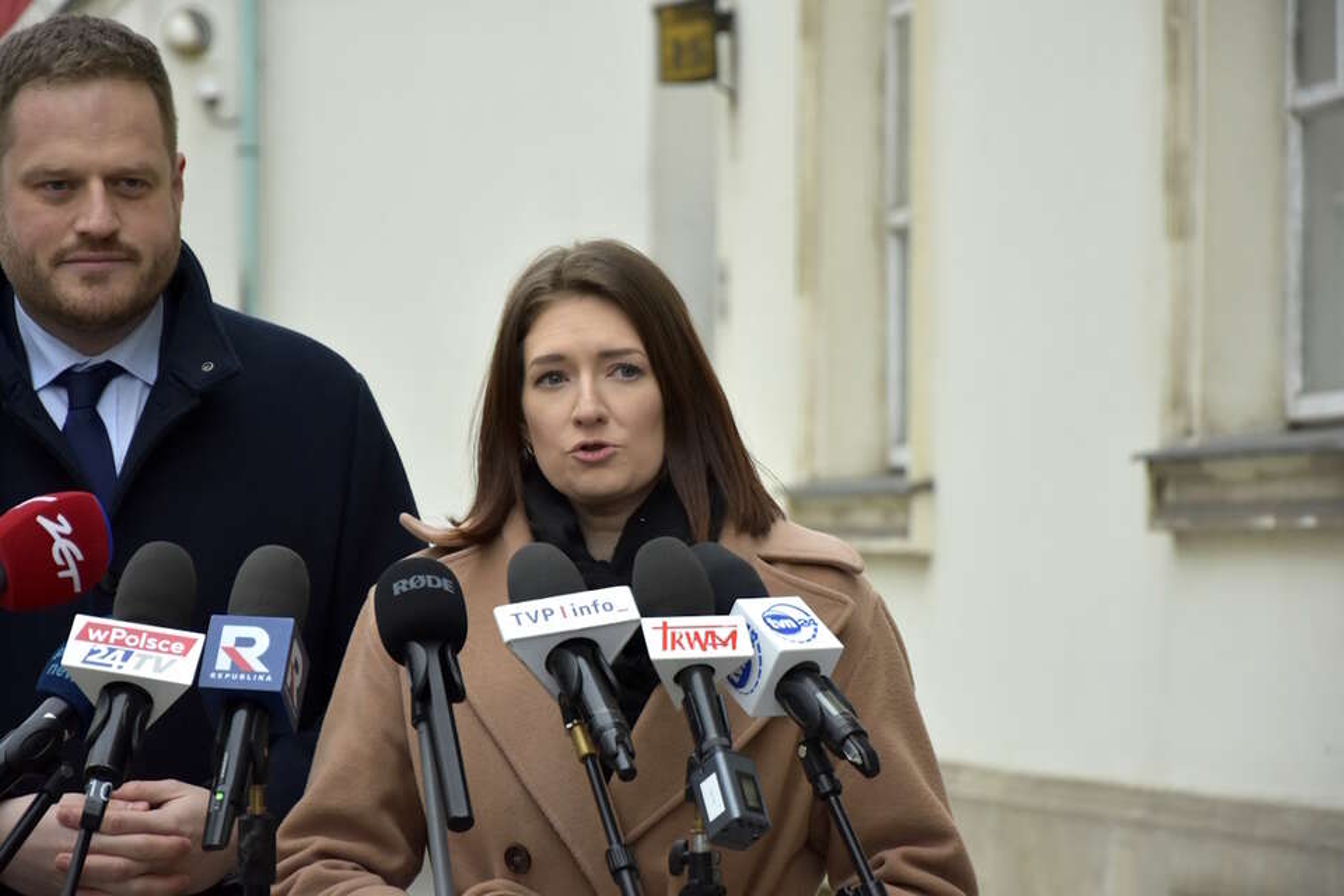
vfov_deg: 8.7
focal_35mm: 158
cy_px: 448
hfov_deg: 13.0
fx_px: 5880
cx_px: 672
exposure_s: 1/400
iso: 800
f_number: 5.6
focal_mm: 105
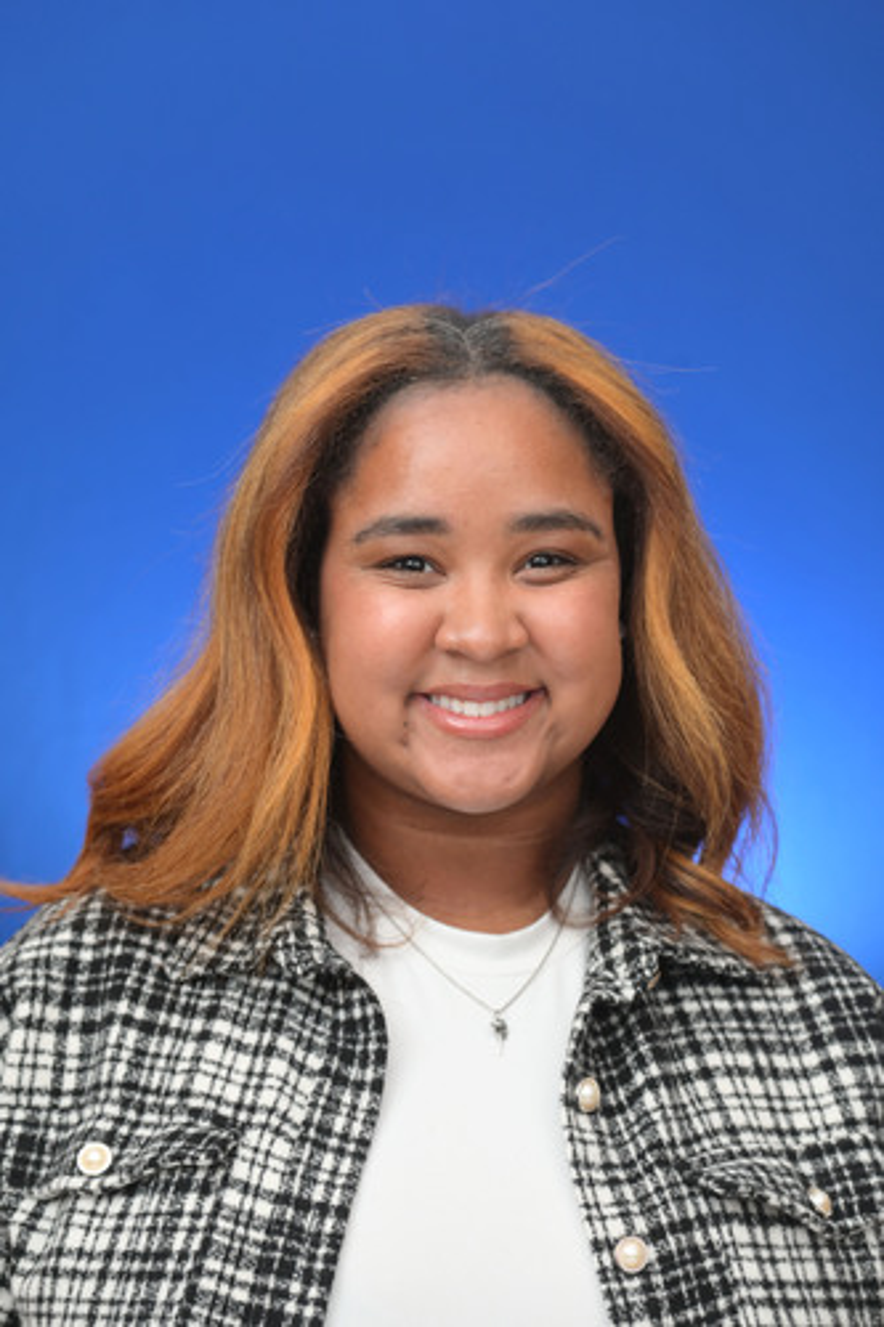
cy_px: 664
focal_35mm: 75
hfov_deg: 18.2
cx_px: 442
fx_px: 2764
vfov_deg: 27.0
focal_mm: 75
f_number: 4.5
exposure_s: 1/160
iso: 400
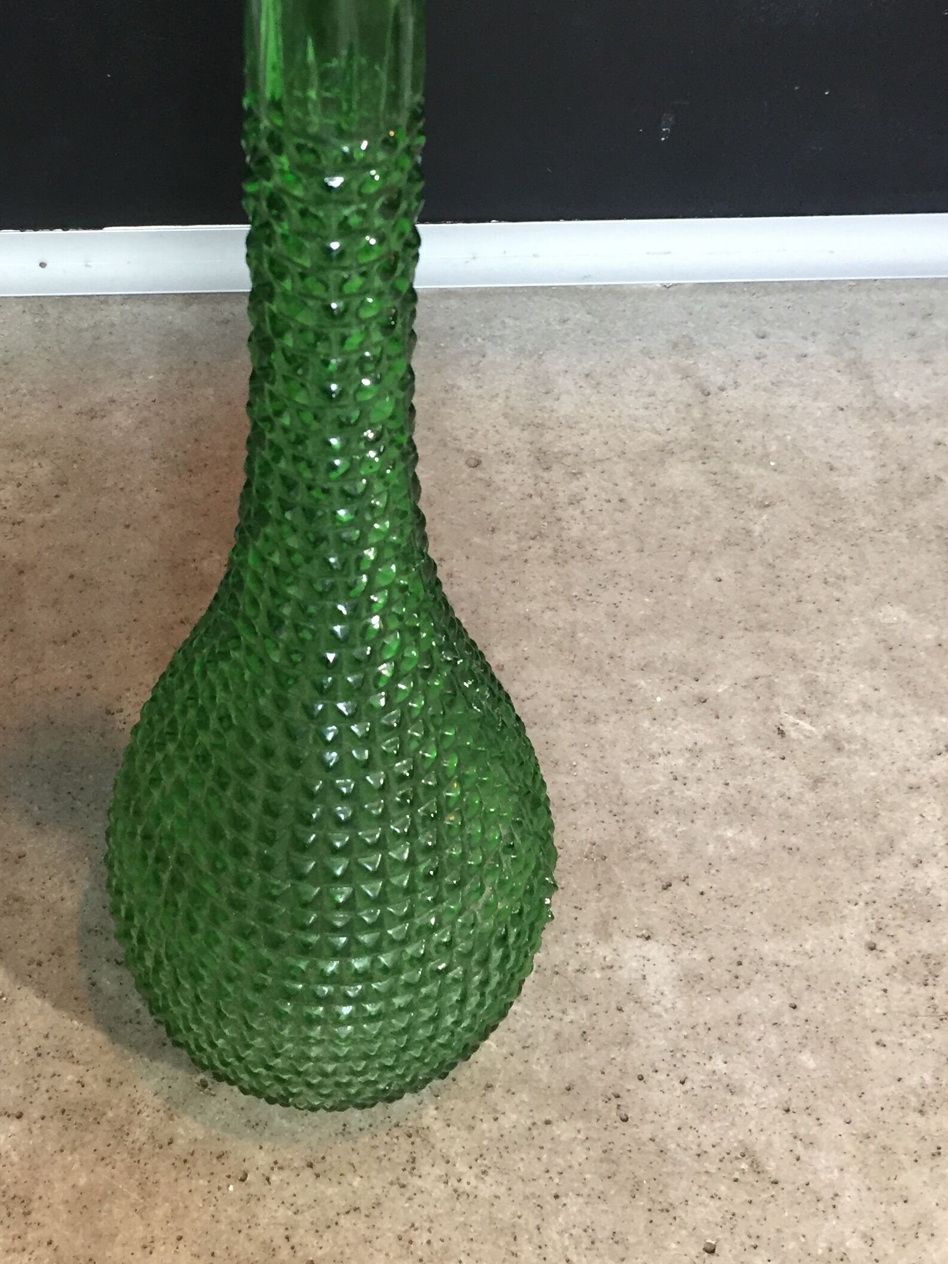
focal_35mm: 45
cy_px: 313
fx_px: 1643
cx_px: 273
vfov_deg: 40.8
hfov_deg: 31.8
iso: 160
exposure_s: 1/33
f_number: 2.2
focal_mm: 4.15
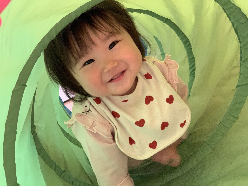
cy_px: 93
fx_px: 373
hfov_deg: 36.8
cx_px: 124
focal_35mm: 52
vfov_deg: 28.0
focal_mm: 6
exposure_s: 1/60
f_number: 2.4
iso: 400
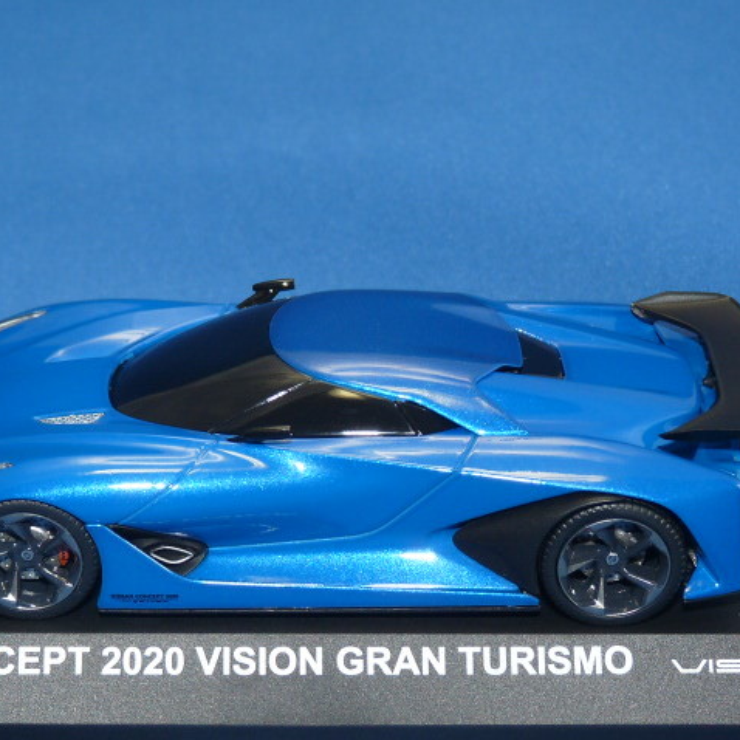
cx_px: 307
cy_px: 370
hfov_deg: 16.9
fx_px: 2491
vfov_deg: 16.9
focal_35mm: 103
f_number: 3.2
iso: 100
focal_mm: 8.7
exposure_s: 1/30
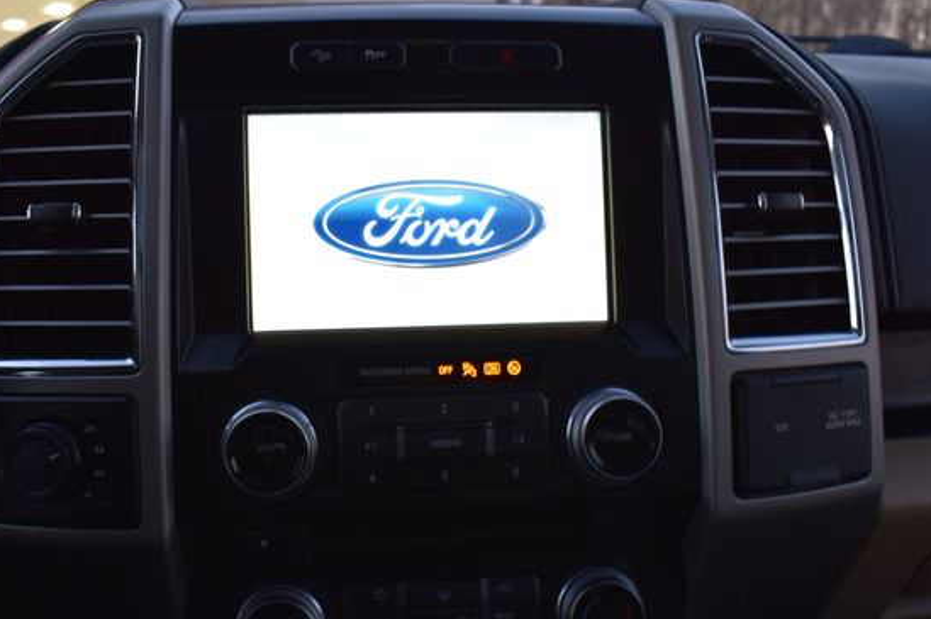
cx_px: 424
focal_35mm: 35
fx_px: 904
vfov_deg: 37.8
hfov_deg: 54.4
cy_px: 329
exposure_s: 1/20
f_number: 6.3
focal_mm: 20
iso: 400
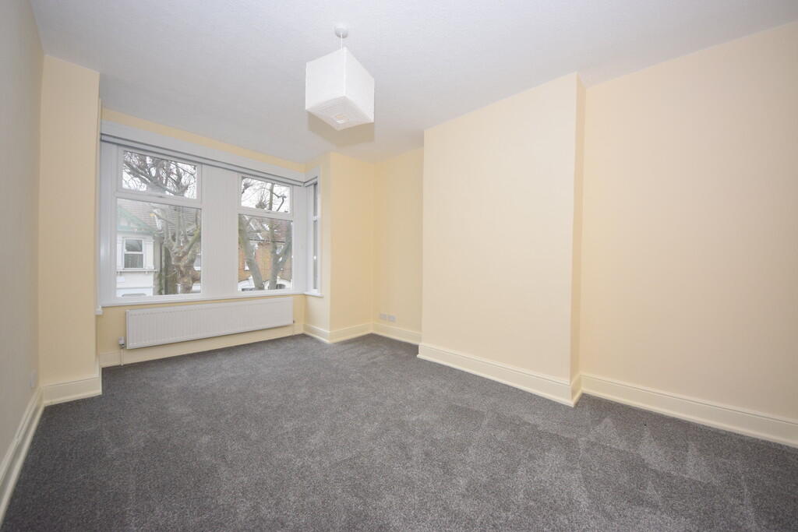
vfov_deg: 90.0
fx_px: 266
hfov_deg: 112.6
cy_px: 266
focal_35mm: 12
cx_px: 399
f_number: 5
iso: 800
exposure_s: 1/100
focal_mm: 8
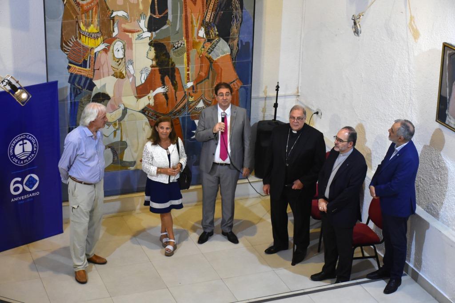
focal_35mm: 72
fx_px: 910
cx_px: 228
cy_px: 152
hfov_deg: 28.1
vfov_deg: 18.9
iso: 1250
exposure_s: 1/80
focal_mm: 48
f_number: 4.5
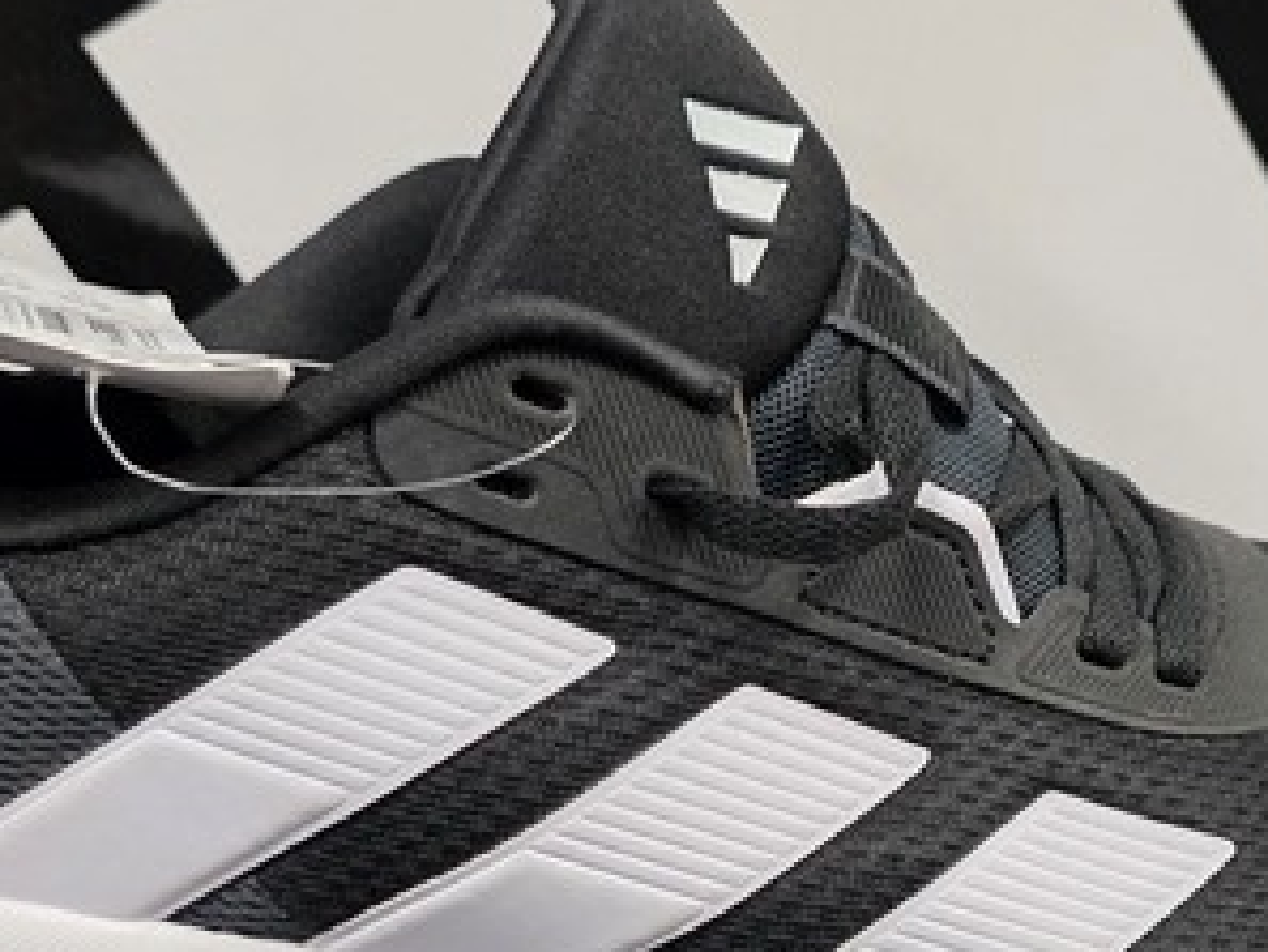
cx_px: 837
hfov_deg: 31.0
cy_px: 645
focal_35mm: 62
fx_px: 2272
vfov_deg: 23.5
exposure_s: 1/100
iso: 200
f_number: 1.7
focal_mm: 6.3
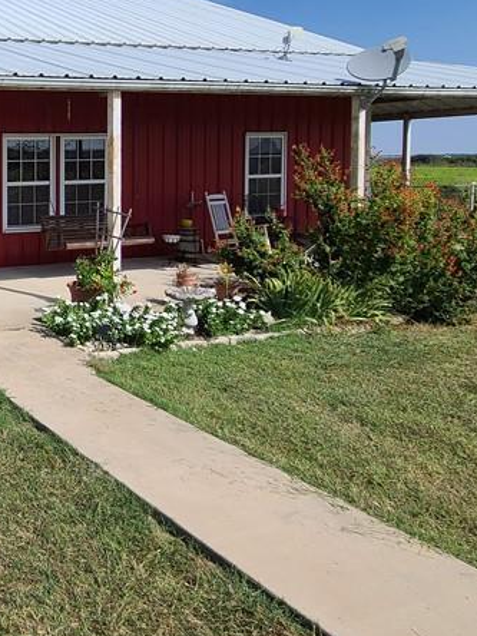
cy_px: 193
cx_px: -132
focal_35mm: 30
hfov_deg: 34.4
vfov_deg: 58.1
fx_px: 551
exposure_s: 1/2722
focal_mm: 2.2
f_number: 2.2
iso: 64
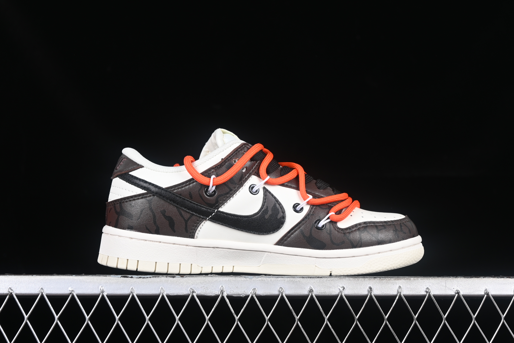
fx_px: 1071
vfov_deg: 18.2
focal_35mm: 75
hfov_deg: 27.0
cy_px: 172
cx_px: 257
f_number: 7.1
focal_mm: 50
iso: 160
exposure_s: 1/80
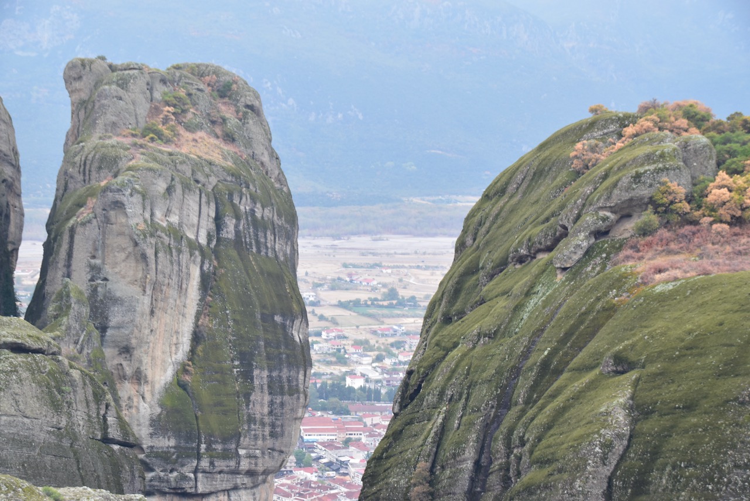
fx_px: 1626
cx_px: 375
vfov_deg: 17.5
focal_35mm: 78
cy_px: 250
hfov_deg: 26.0
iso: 400
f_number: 7.1
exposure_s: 1/40
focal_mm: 52
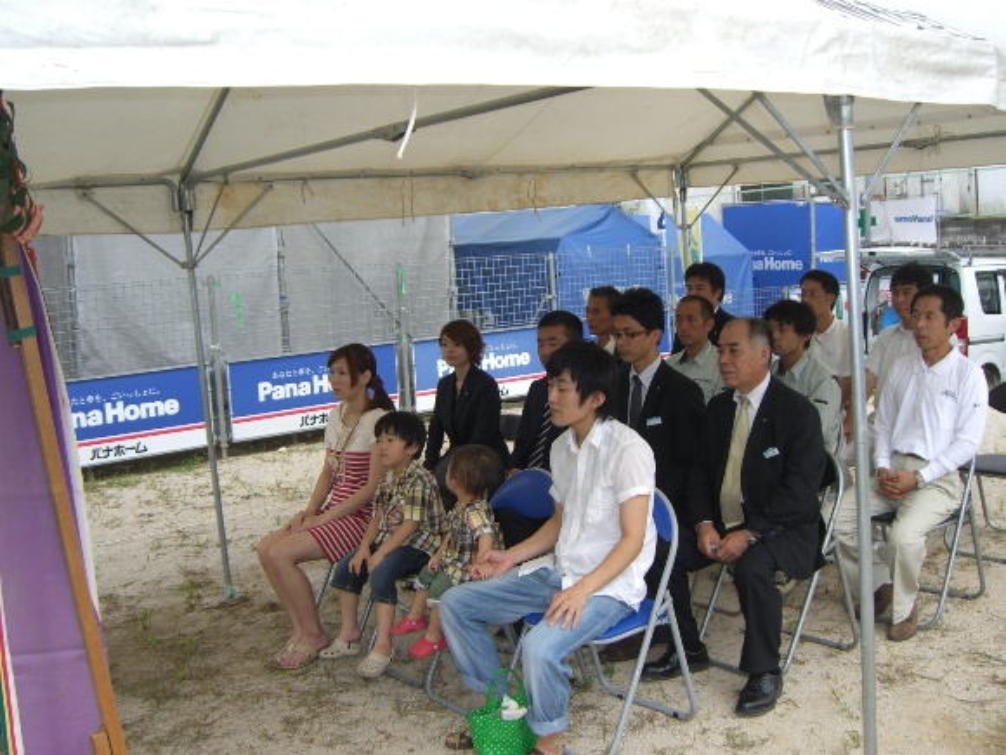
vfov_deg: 37.7
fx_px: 1104
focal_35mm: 38
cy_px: 378
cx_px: 503
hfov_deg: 49.0
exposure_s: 1/160
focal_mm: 7.9
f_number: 2.8
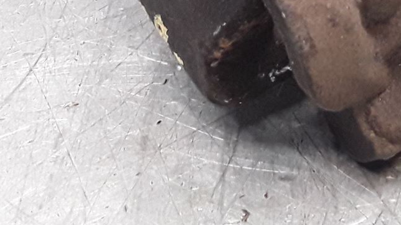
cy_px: -241
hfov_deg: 21.6
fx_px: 1031
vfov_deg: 11.2
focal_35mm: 97
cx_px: 347
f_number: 1.9
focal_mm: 2.91
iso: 100
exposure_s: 1/100
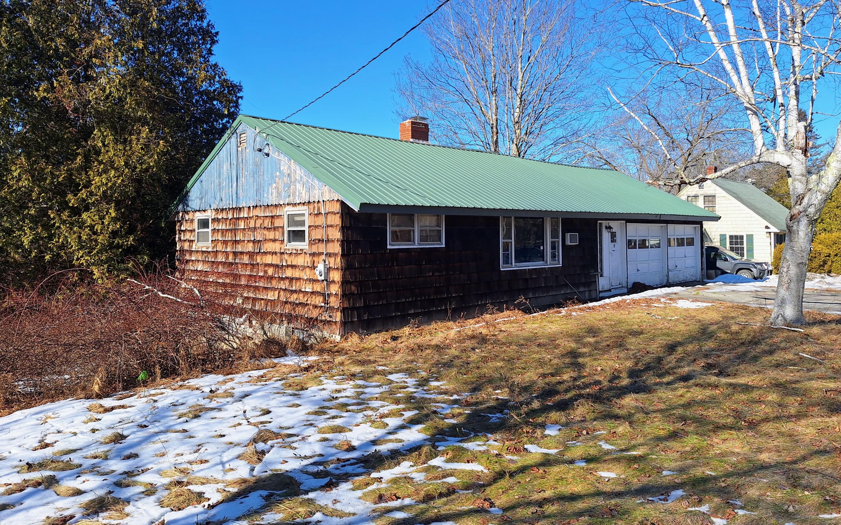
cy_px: 220
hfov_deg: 72.5
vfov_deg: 49.1
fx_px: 573
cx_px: 427
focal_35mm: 25
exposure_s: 1/2141
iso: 40
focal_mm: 5.54
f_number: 1.8
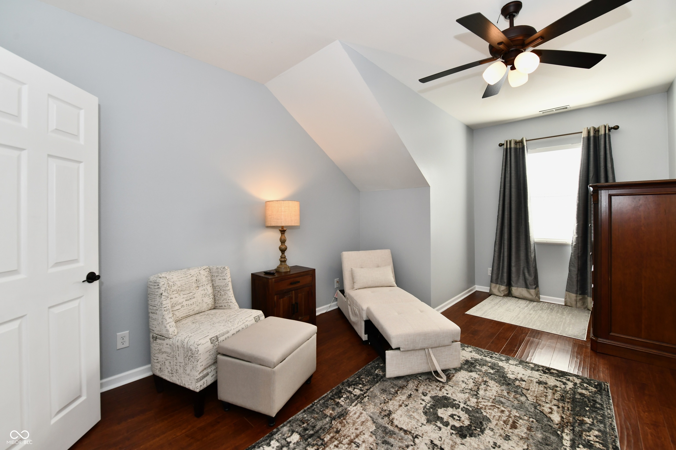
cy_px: 225
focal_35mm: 14
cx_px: 338
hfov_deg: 104.3
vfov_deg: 81.2
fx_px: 263
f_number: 6.3
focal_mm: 14
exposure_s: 1/60
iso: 640
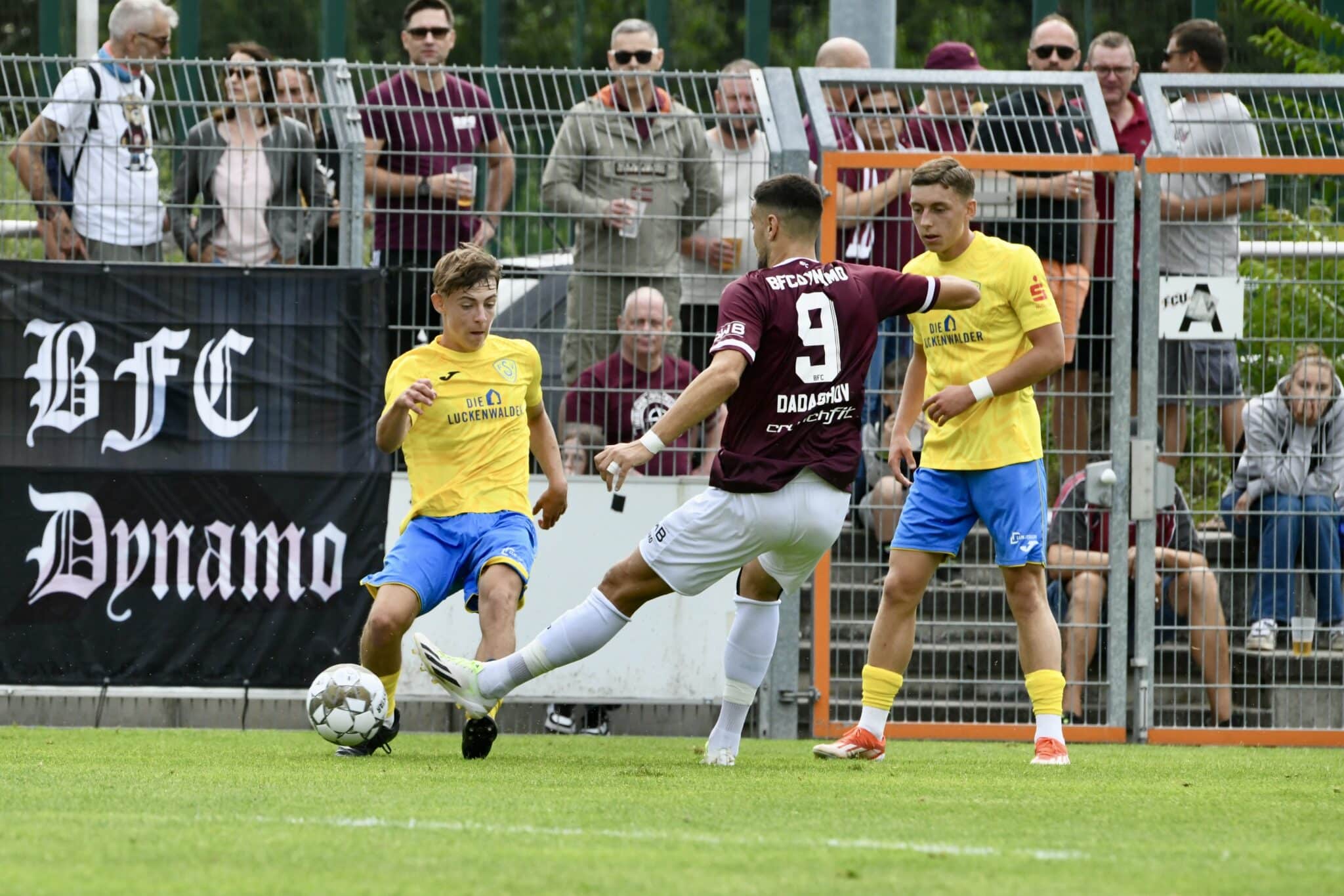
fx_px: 14931
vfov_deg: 3.4
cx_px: 672
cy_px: 448
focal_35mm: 400
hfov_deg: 5.2
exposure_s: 1/1600
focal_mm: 400
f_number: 10
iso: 2000
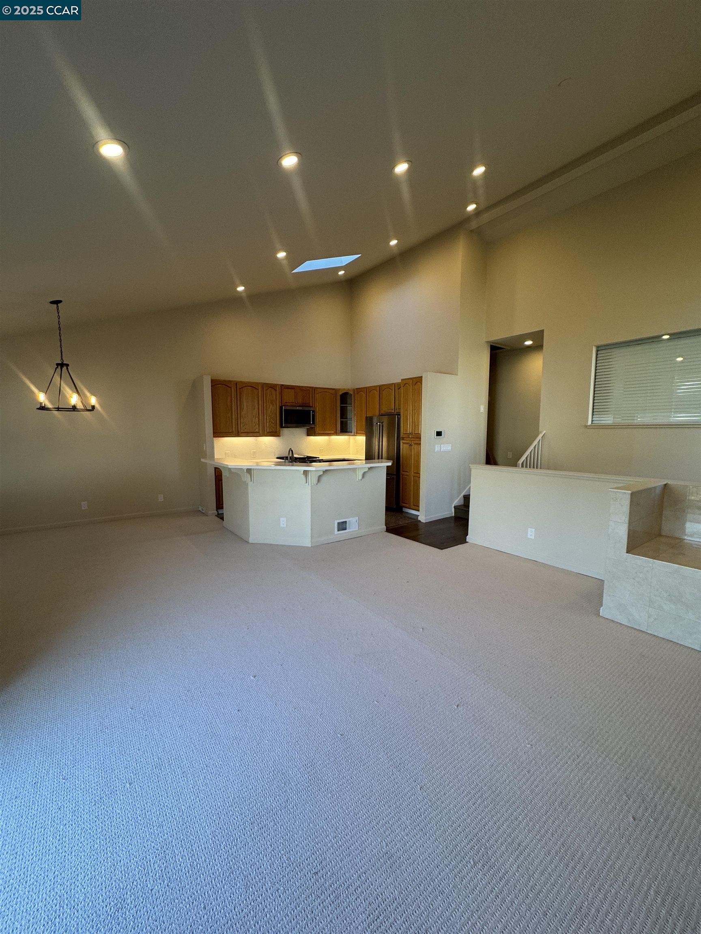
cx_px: 350
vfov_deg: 102.1
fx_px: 378
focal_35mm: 14
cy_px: 467
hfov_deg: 85.7
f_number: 2.2
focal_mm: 2.22
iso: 125
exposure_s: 1/120
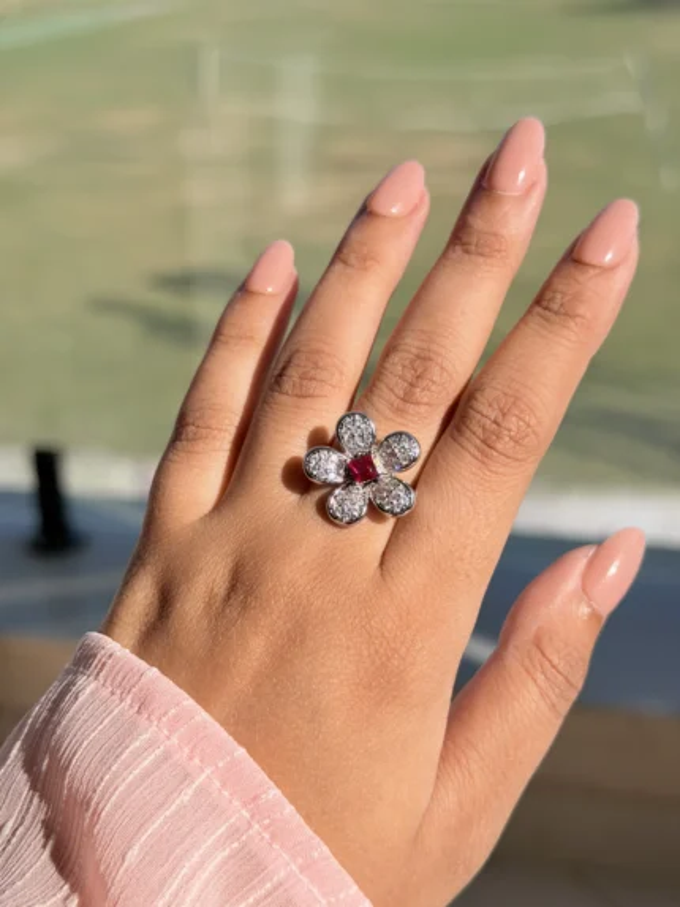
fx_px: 1257
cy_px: 454
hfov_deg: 30.3
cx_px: 340
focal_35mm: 48
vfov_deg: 39.6
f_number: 1.78
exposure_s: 1/5208
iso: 64
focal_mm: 6.76
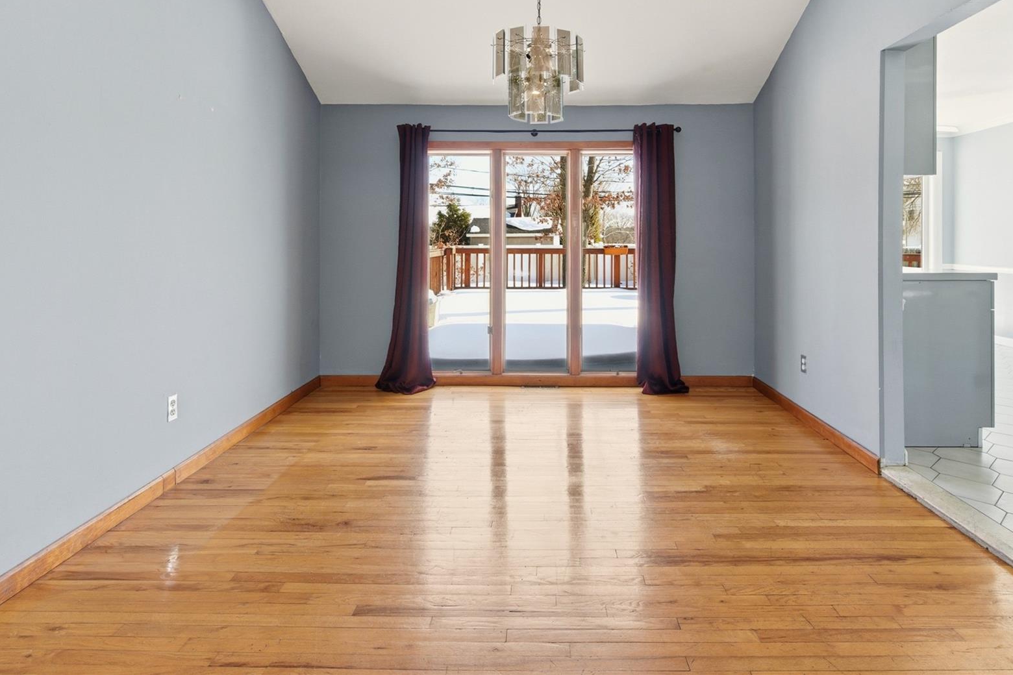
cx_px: 540
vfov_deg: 58.3
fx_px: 591
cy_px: 233
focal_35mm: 21
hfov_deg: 81.1
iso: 250
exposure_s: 1/100
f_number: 9
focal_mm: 16
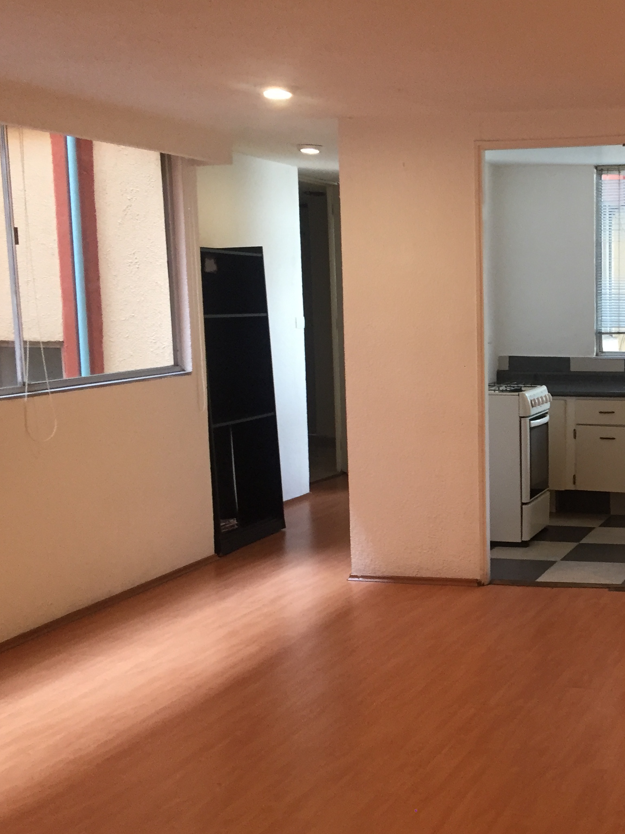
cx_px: 631
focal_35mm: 46
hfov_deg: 29.4
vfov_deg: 41.2
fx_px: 1108
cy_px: 438
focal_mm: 4.15
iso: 50
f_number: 2.2
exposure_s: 1/30
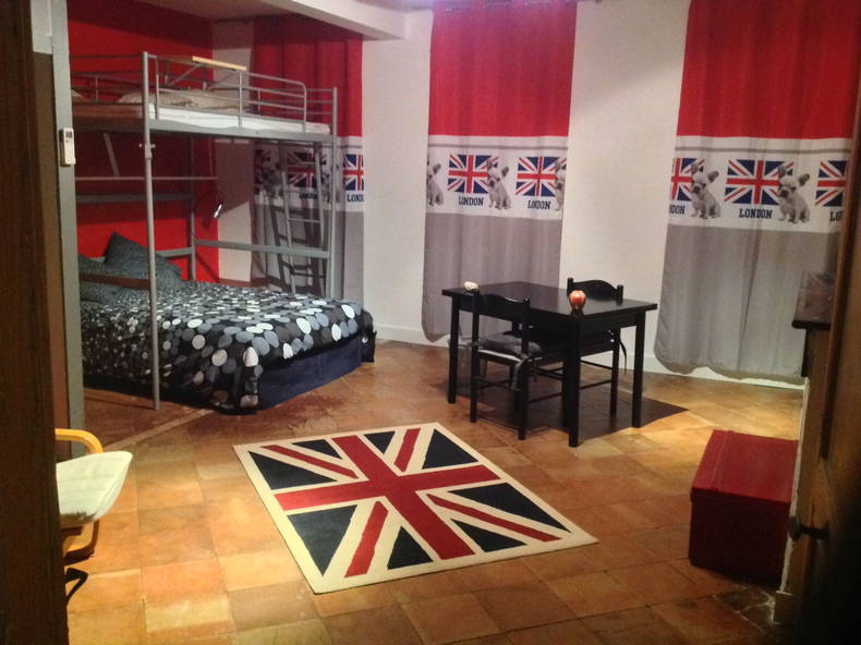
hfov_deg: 52.6
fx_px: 870
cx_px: 430
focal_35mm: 35
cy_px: 322
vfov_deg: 40.7
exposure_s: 1/15
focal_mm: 4.28
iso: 800
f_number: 2.4
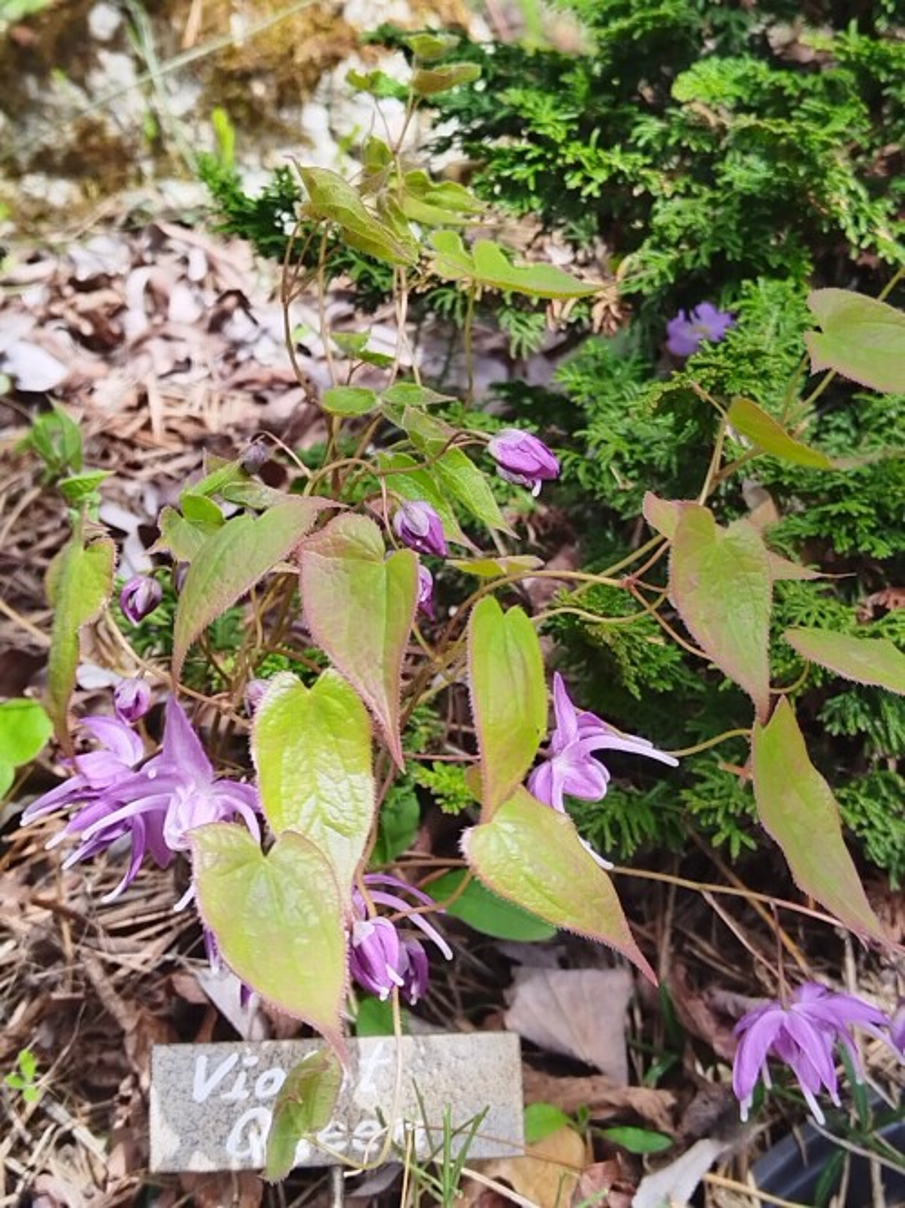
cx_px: 452
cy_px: 604
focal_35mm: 53
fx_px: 1848
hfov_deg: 27.5
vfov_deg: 36.2
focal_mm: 4.95
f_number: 1.9
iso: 100
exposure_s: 1/161
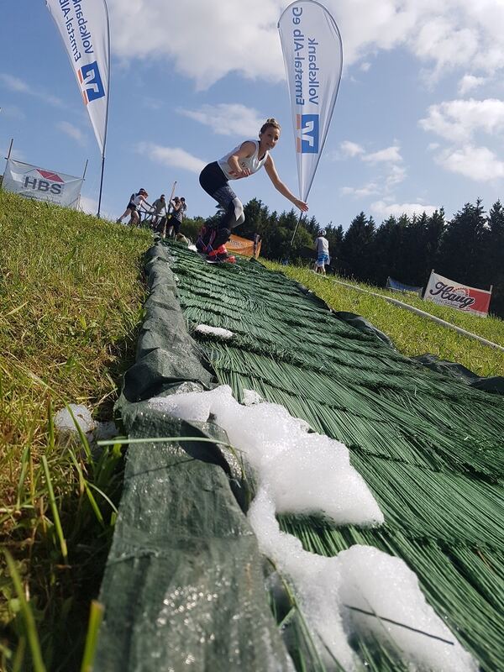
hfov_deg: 53.1
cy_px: 336
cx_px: 252
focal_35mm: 26
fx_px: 505
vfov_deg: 67.3
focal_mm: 4.2
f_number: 1.7
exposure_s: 1/4128
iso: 50
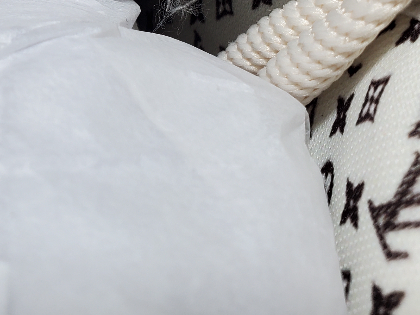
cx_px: 30
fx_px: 789
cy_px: -14
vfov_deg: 21.6
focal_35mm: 65
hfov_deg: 28.5
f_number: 2.4
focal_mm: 4.3
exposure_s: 1/178
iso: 50
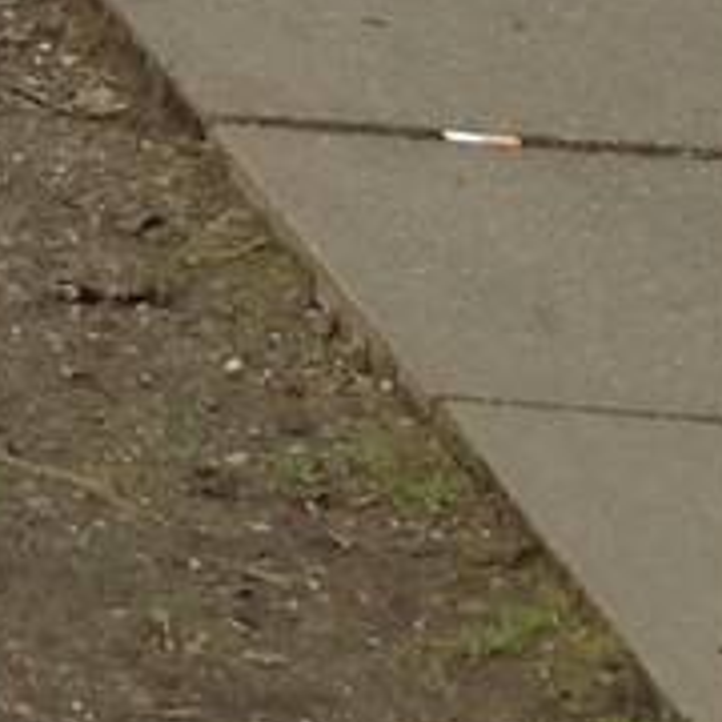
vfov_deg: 6.4
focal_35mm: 259
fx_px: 6112
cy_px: -1175
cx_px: -1917
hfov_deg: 5.9
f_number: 2.4
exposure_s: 1/287
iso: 50
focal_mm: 4.12
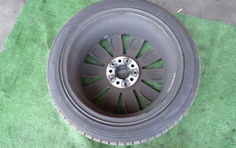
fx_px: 174
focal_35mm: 27
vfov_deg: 46.0
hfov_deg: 68.4
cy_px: 72
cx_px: 117
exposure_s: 1/100
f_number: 2
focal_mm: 4.5
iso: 160
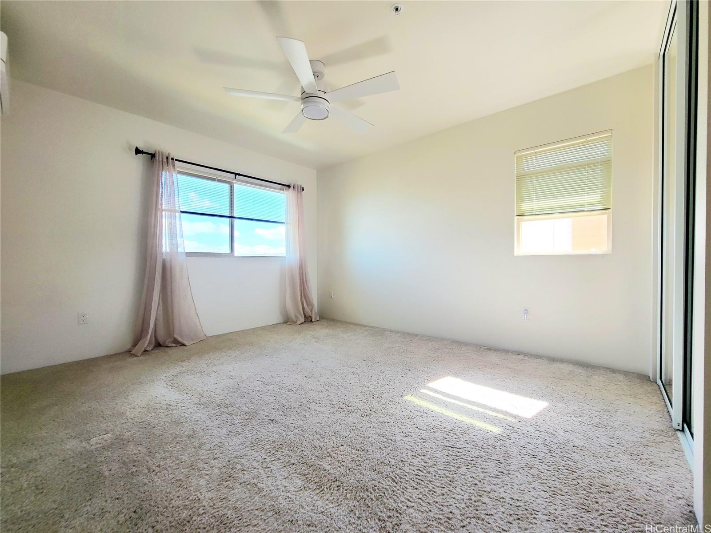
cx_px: 356
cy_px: 266
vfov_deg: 89.9
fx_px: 267
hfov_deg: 106.2
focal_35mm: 13
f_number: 2.2
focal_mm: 2.2
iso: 80
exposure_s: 1/119
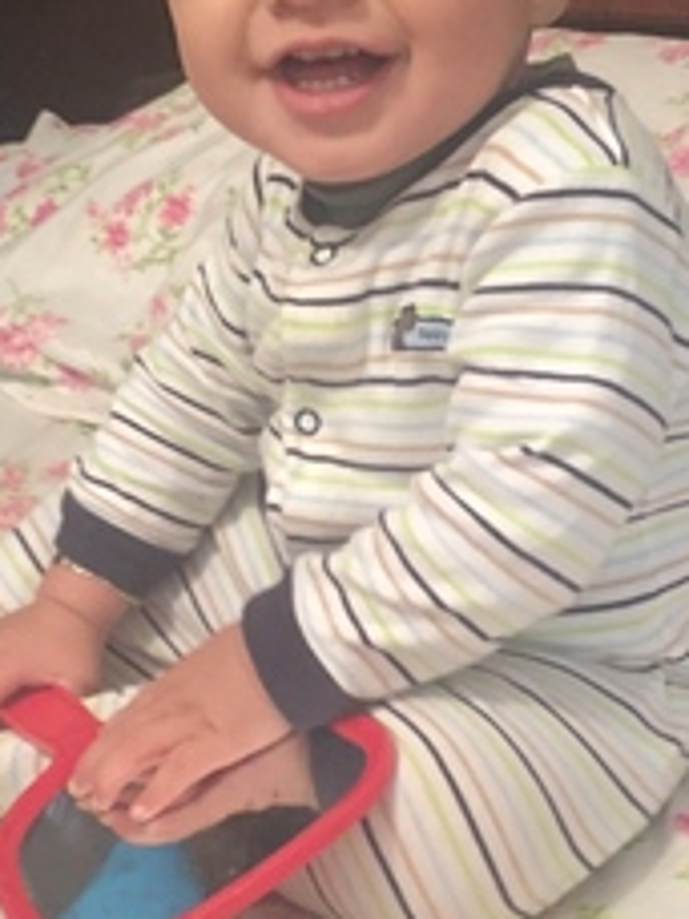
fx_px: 1619
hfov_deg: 24.0
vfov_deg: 31.7
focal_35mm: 61
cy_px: 508
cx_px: 439
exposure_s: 1/15
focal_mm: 4.15
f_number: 2.2
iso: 500
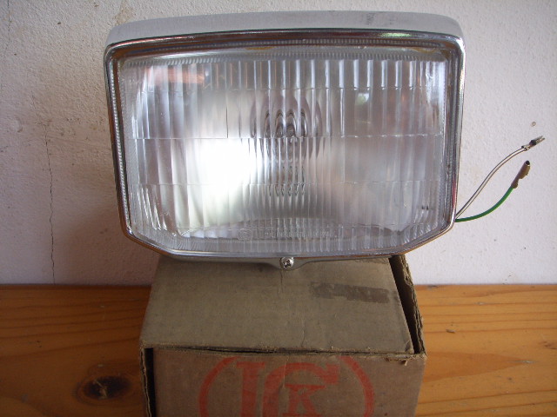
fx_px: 628
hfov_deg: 47.9
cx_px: 278
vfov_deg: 36.8
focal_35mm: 39
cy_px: 208
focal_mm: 6.6
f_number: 3.5
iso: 100
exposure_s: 1/45
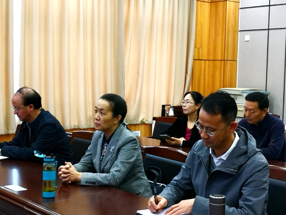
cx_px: 143
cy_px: 108
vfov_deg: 25.2
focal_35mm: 58
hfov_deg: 33.2
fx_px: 479
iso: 160
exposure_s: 1/33.3
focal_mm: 3.95
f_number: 1.6
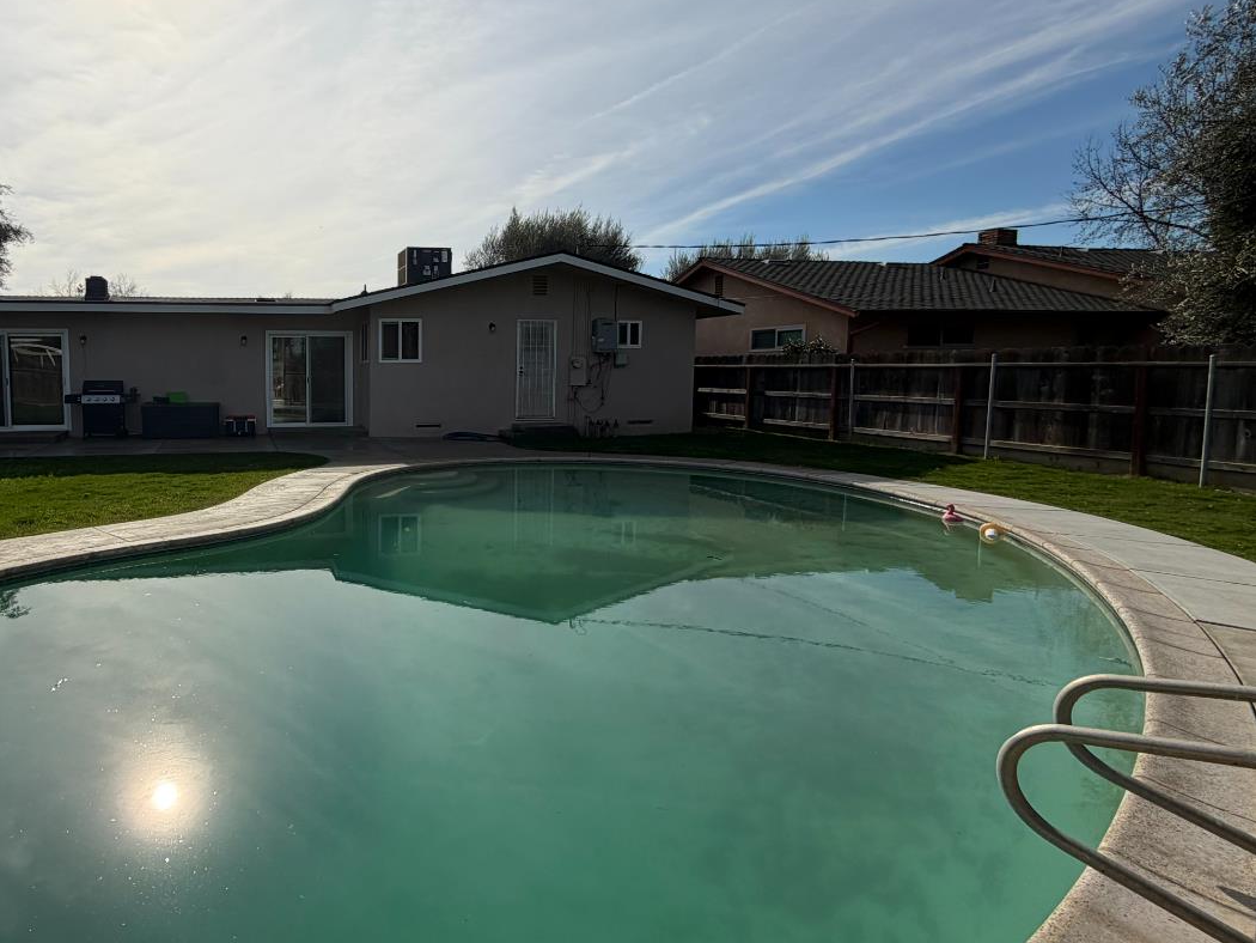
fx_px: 726
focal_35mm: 20
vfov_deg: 65.9
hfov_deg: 77.4
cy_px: 429
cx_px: 360
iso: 20
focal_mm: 2.22
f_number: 2.2
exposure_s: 1/2092
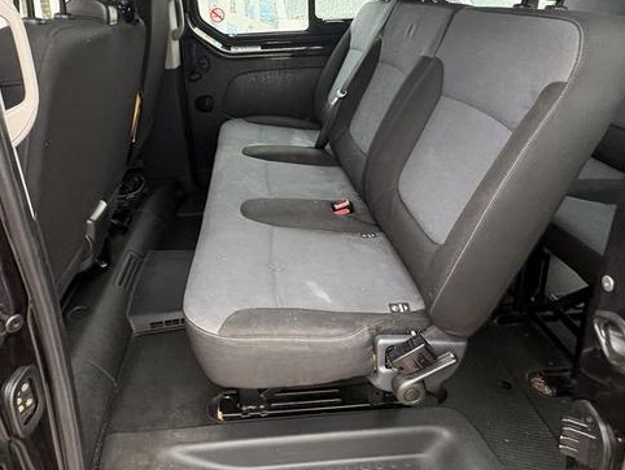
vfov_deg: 51.6
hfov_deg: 67.0
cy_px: 139
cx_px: 268
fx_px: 470
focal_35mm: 26
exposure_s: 1/72
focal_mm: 2.22
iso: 250
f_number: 2.2
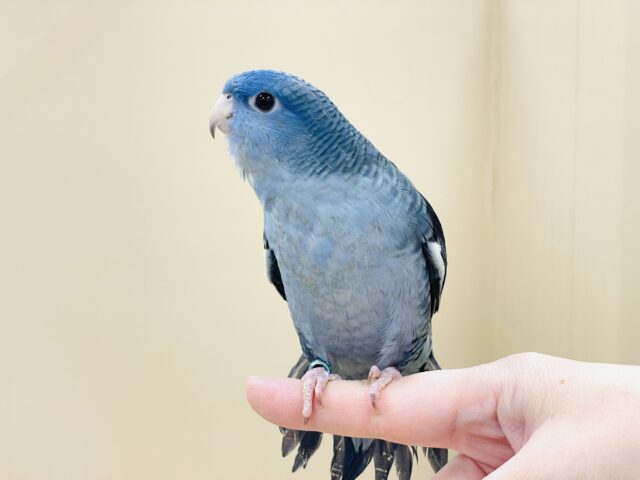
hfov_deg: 36.8
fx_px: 961
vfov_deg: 28.0
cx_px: 320
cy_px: 240
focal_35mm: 52
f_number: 2
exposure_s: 1/99
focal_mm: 6
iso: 125
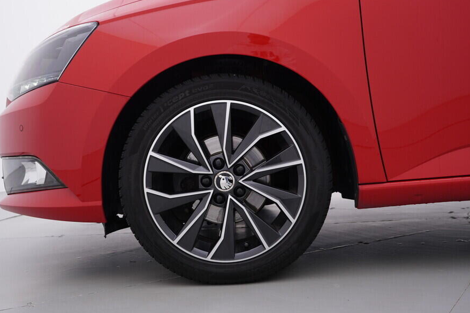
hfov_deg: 46.4
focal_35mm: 42
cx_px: 219
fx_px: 548
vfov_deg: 31.9
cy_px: 146
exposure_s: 1/60
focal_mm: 24
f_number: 4
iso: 125
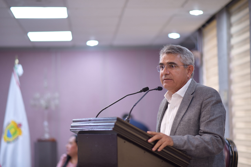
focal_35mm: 85
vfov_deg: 16.1
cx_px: 126
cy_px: 84
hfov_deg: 23.9
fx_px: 593
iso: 320
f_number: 1.8
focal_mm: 85
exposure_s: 1/125
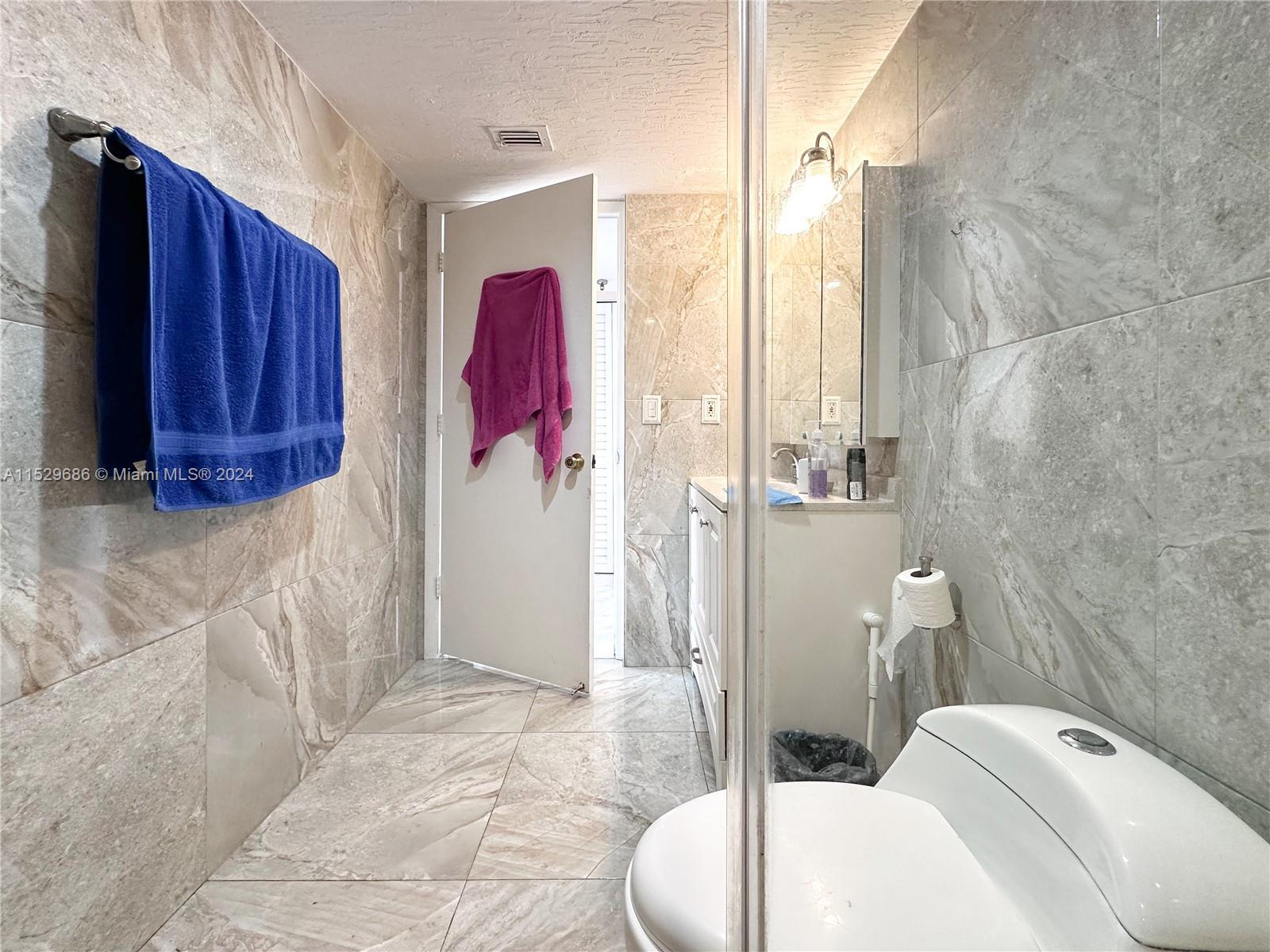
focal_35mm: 14
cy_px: 476
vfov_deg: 85.7
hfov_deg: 102.1
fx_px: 514
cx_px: 635
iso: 200
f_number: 2.2
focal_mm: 2.22
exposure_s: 1/120
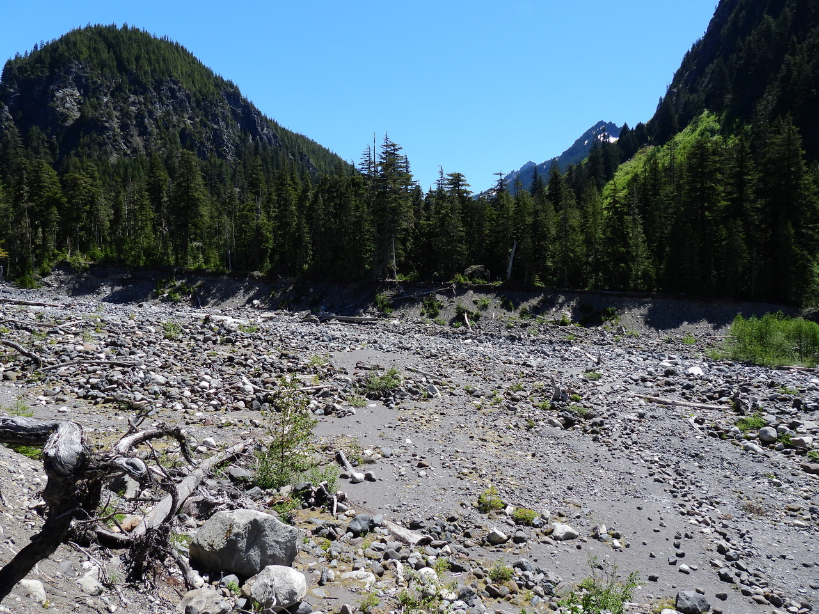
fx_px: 568
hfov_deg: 71.6
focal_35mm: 24
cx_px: 410
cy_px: 307
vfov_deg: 56.8
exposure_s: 1/1250
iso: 100
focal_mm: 4.3
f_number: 2.8
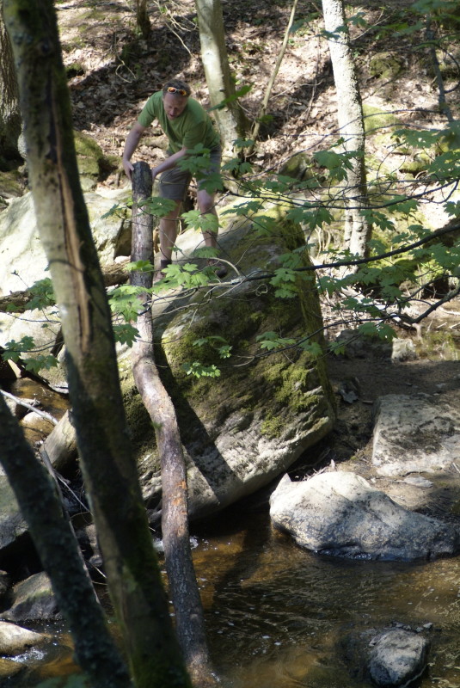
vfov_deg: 15.2
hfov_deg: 10.2
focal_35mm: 135
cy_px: 344
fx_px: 2582
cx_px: 230
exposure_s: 1/350
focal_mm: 90
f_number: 4.5
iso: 800
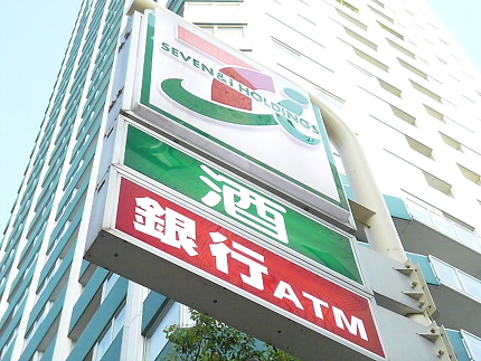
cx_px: 240
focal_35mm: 61
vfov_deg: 24.1
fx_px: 848
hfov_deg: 31.7
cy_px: 180
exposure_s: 1/1300
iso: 2500
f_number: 4.1
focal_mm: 10.9
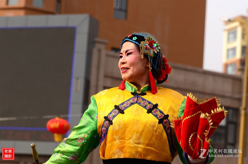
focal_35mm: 105
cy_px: 82
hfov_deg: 19.5
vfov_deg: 13.0
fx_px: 722
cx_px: 124
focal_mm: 70
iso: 100
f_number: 4
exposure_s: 1/800
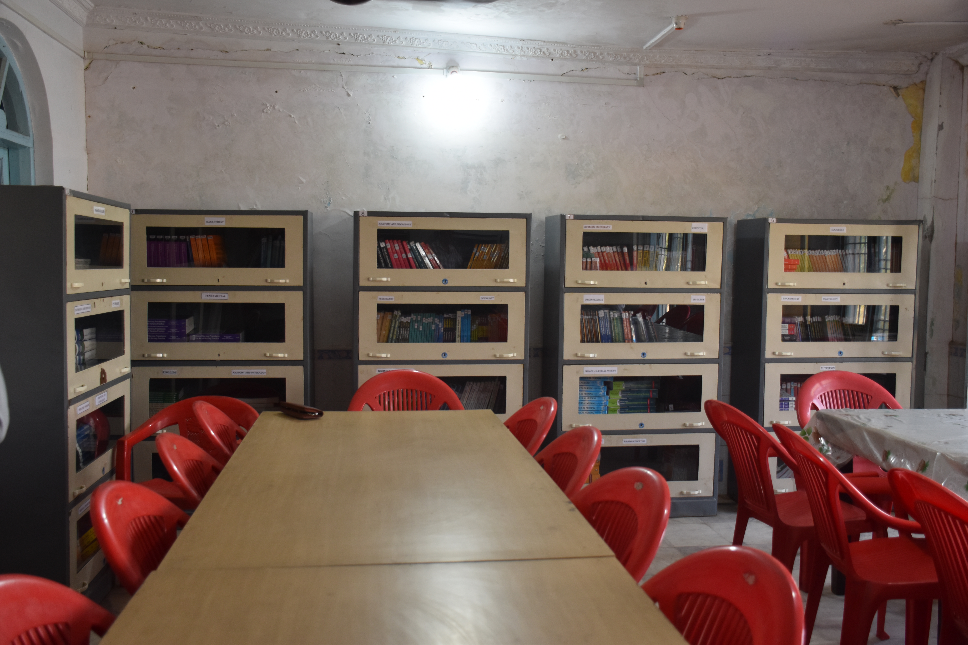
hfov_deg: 57.2
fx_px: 887
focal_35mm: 33
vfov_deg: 40.0
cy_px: 322
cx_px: 484
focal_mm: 22
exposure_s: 1/60
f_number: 4
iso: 450
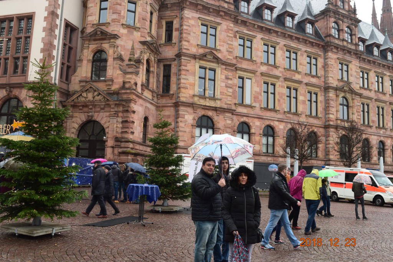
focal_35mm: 34
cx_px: 196
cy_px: 131
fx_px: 376
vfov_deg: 38.3
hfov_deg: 55.1
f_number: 8
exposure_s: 1/60
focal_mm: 23
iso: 900
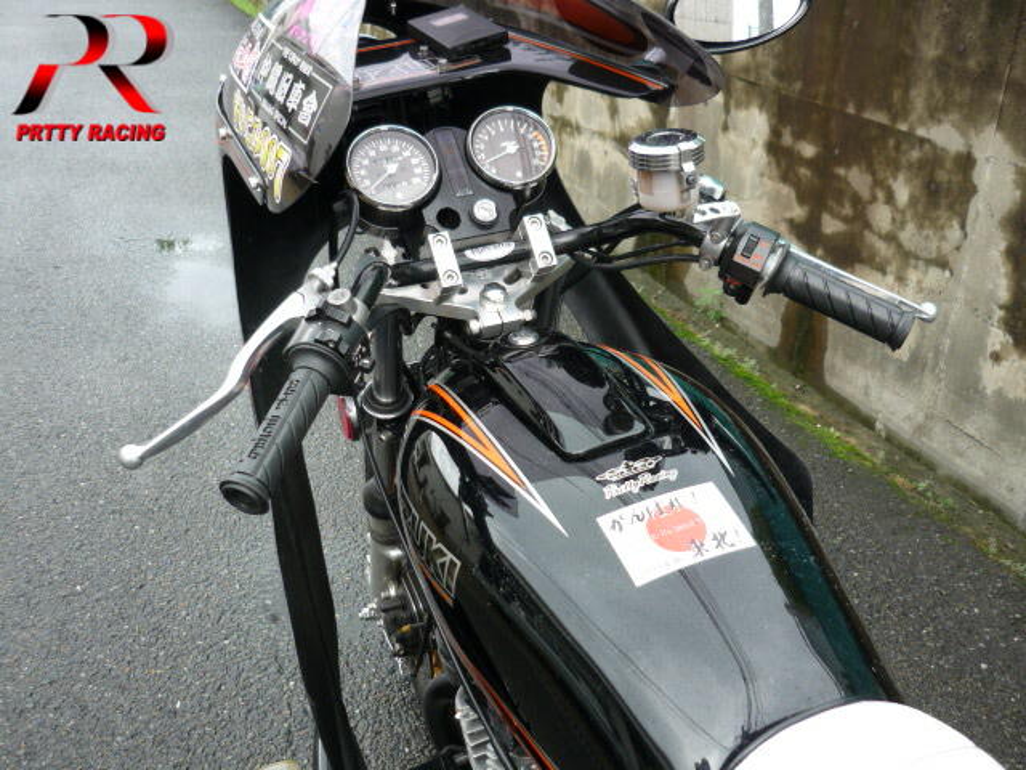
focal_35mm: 33
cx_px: 513
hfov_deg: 55.4
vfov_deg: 42.9
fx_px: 978
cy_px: 385
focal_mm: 5.5
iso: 100
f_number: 2.8
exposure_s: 1/60
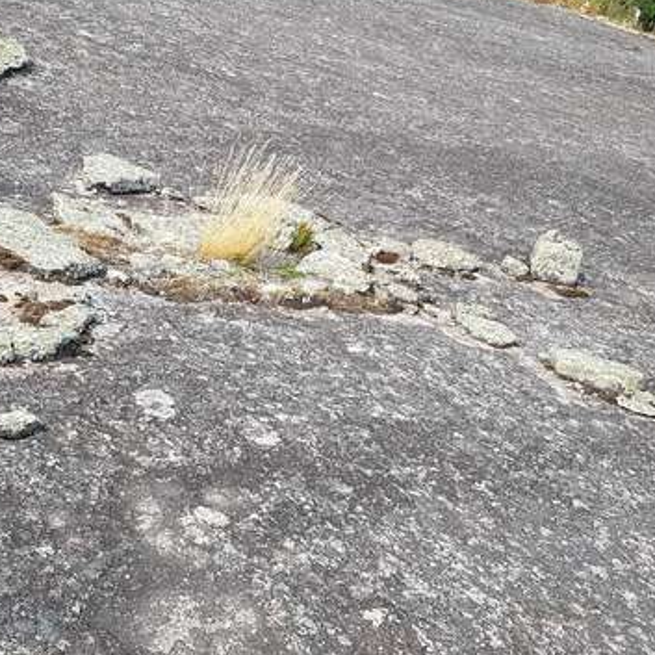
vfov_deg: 34.0
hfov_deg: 34.0
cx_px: 299
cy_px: 302
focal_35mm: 50
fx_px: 1070
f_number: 1.7
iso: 50
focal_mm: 4.2
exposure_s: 1/1192
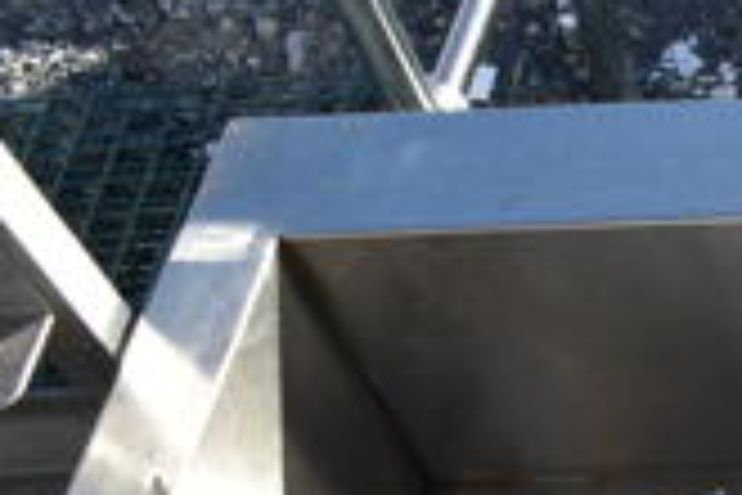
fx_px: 2061
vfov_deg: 13.2
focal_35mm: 100
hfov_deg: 16.9
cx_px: 1331
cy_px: 644
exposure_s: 1/200
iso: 100
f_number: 7.1
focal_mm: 18
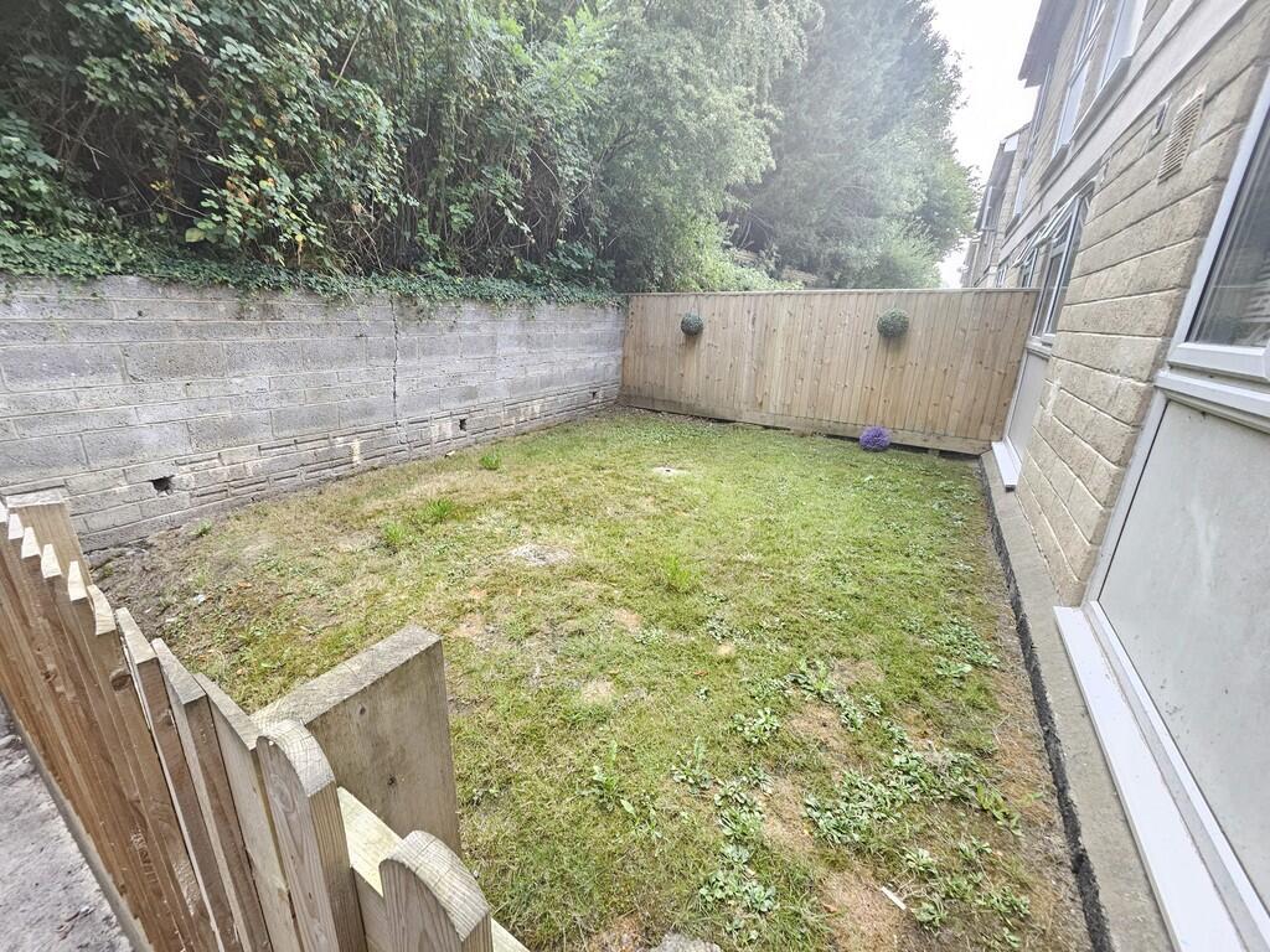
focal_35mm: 13
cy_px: 476
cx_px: 635
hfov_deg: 106.2
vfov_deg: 89.9
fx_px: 477
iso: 64
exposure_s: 1/50
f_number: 2.2
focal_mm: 1.74
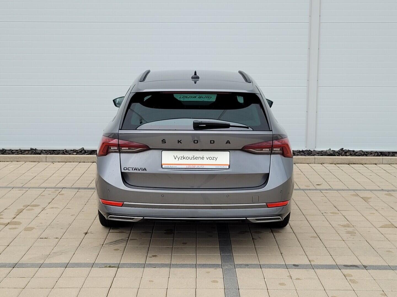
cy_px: 148
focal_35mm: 26
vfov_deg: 53.1
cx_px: 198
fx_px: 298
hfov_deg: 67.3
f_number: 1.8
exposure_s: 1/251
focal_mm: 5.4
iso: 40
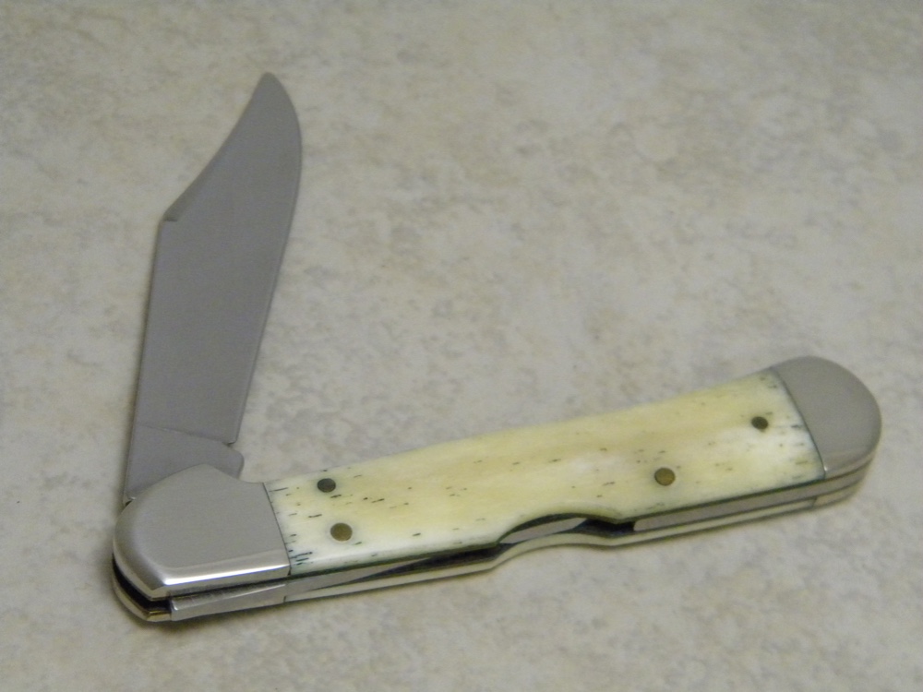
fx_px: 2800
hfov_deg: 18.7
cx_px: 462
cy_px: 346
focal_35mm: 105
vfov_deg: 14.1
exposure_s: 1/58
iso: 800
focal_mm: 19
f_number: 4.7
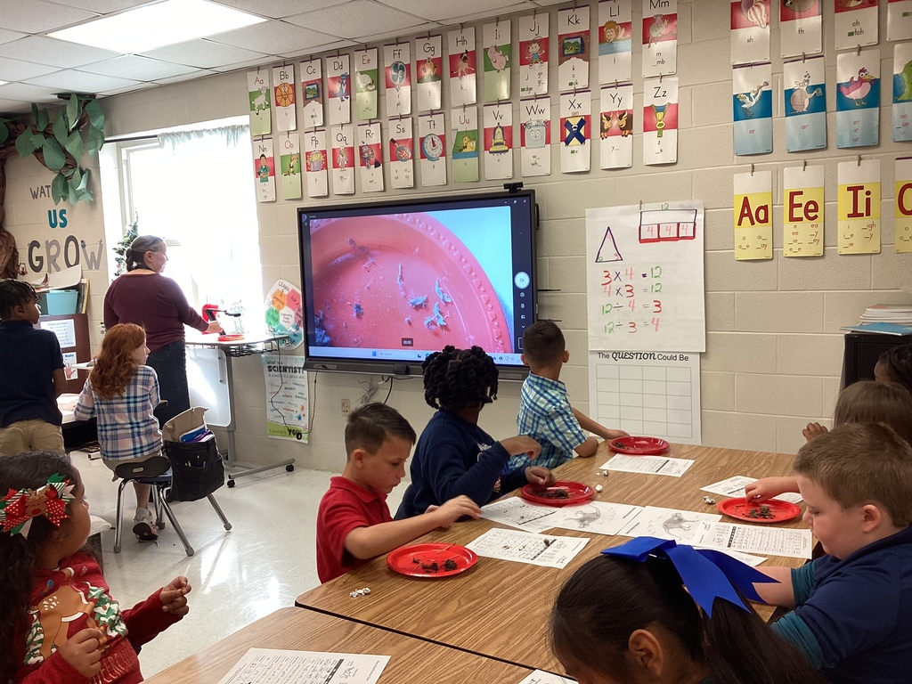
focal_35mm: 31
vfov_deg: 45.4
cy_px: 342
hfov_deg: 58.4
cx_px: 456
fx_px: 817
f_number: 2.4
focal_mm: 3.3
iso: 64
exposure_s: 1/50
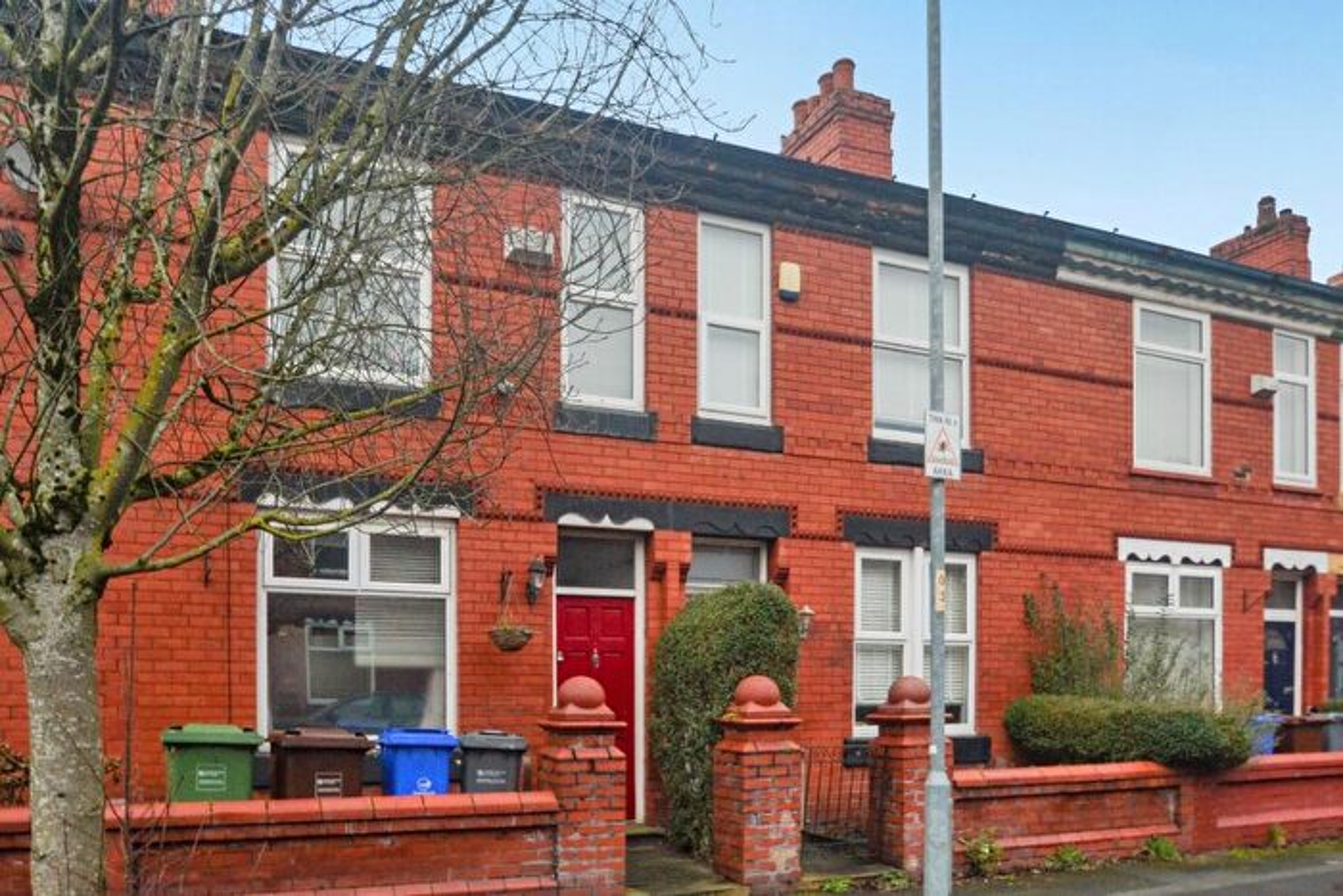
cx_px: 672
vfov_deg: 56.2
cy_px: 448
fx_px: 839
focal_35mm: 22
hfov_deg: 77.3
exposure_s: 1/1250
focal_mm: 15
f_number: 4
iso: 400
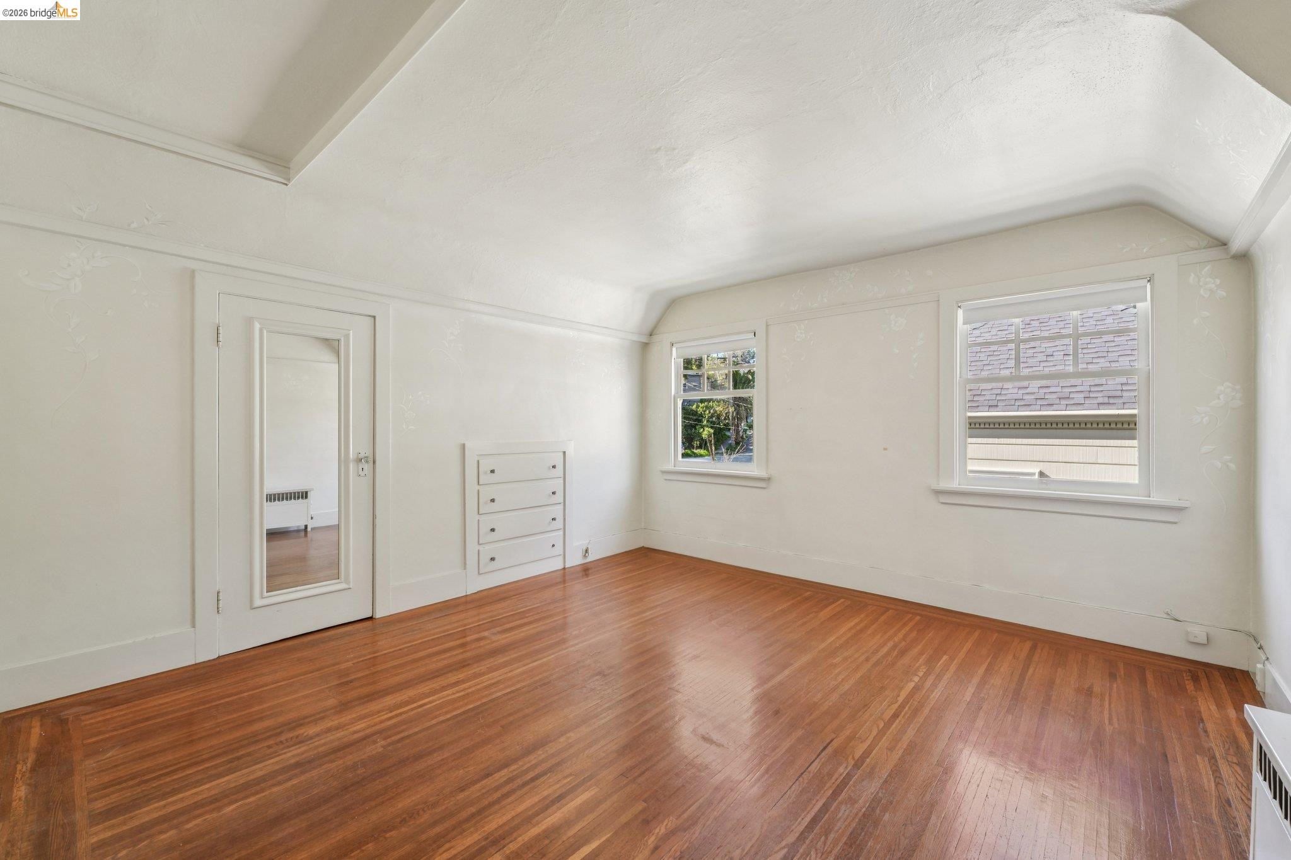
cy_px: 430
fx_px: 502
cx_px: 646
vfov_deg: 81.2
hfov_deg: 104.3
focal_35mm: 14
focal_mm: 14
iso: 640
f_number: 9
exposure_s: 1/80
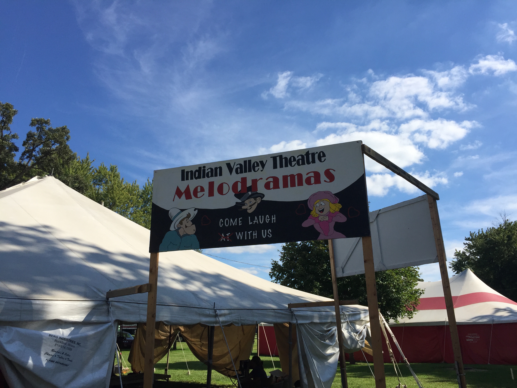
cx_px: 258
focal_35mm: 29
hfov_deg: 61.7
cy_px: 194
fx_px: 433
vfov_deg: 48.2
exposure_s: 1/3049
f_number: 2.2
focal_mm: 4.15
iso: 32
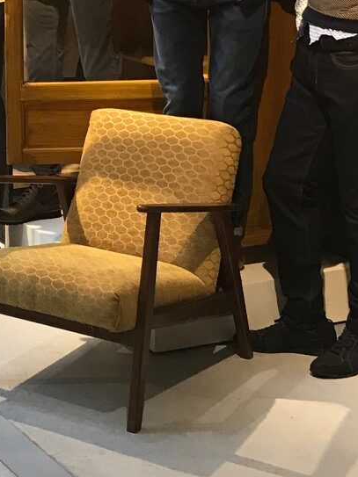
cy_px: 13
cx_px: -101
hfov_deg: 13.7
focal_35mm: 104
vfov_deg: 18.5
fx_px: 1435
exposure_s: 1/33
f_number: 1.8
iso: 40
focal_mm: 3.99
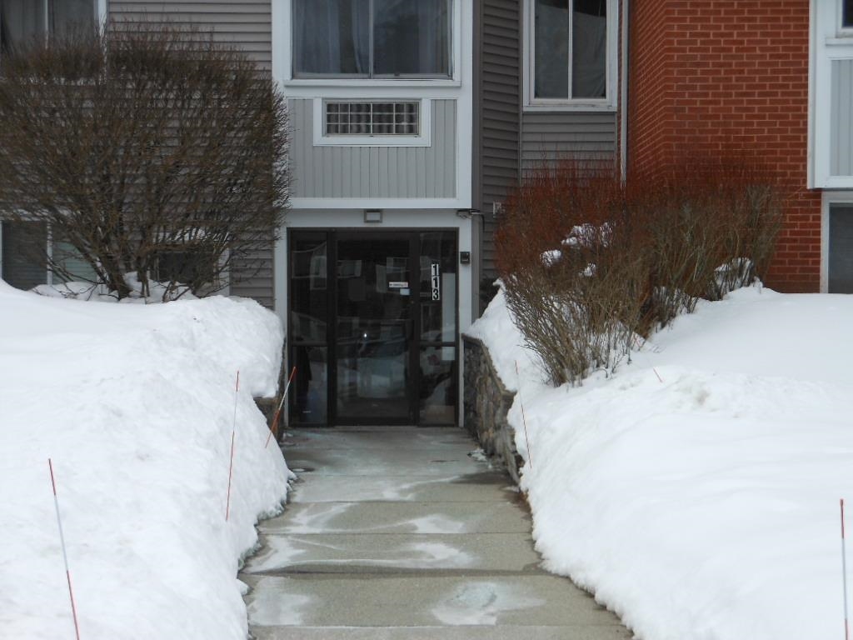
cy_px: 320
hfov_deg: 22.5
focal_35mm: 87
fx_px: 2144
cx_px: 426
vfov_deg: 17.0
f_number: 4.6
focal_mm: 15.5
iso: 80
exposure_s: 1/400
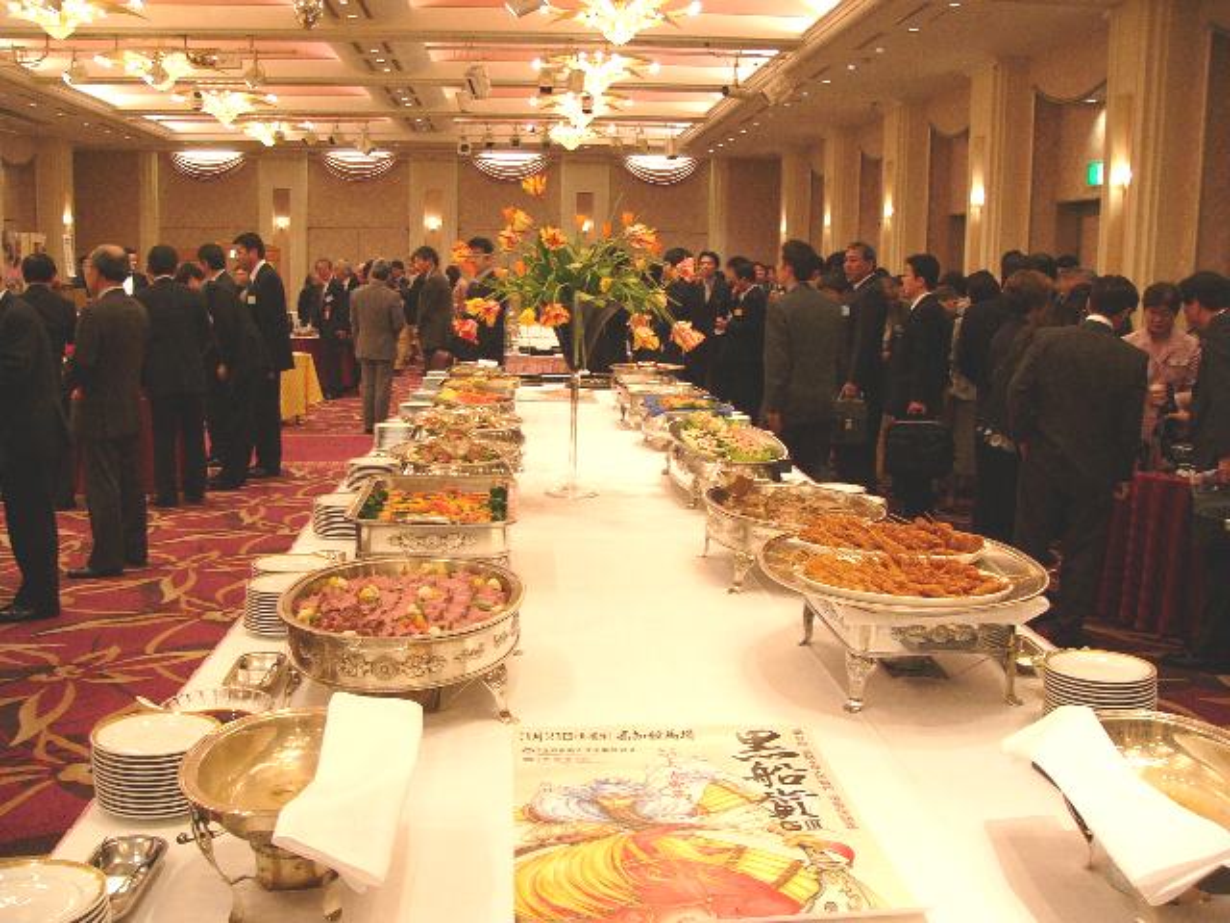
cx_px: 615
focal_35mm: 36
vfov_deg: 39.7
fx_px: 1279
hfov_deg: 51.4
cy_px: 462
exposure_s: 1/25
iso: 100
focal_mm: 6
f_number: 2.8
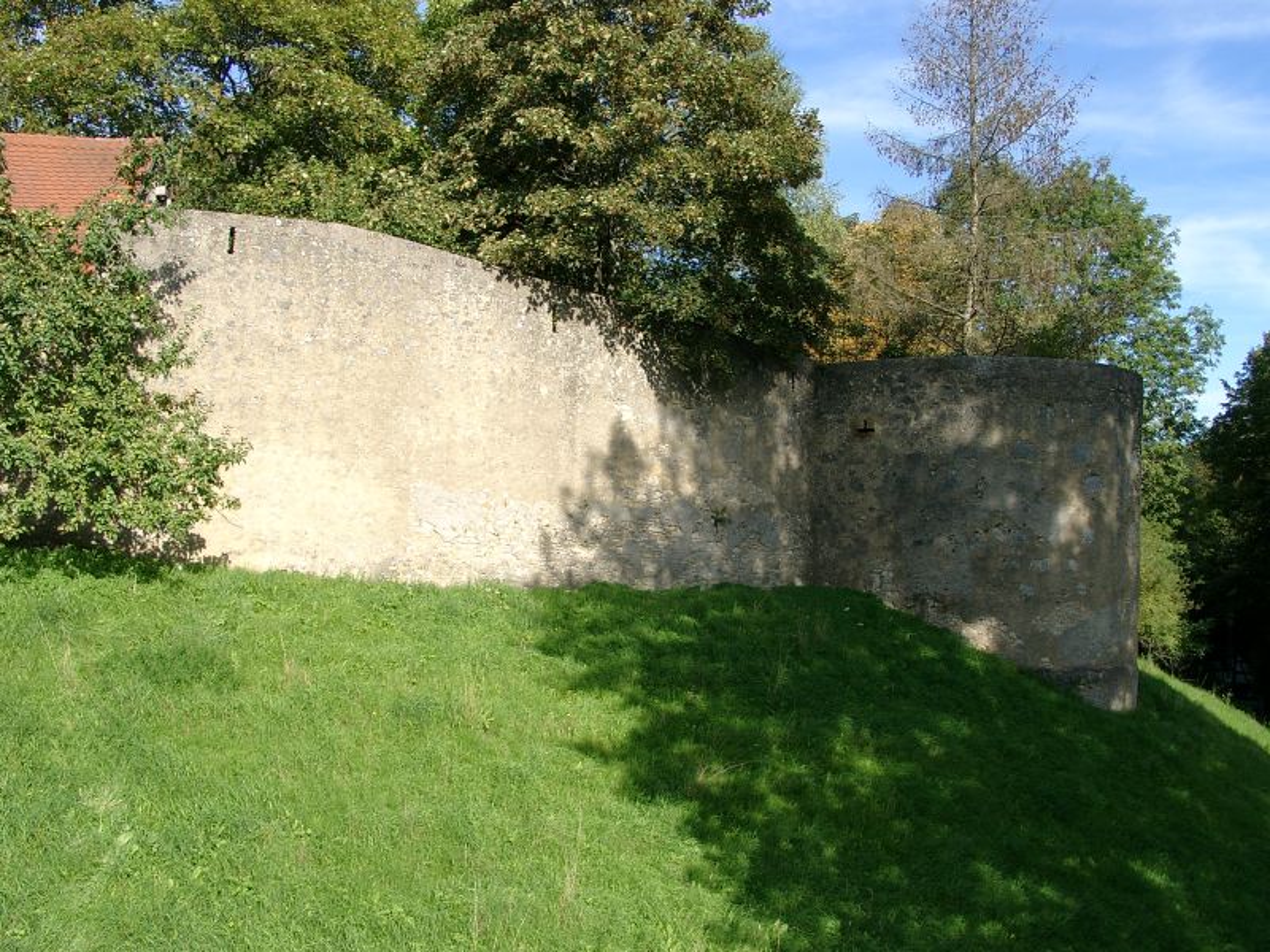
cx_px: 635
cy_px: 476
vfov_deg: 41.8
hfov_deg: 54.0
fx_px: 1247
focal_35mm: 34
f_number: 4
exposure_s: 1/433
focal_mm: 7.13
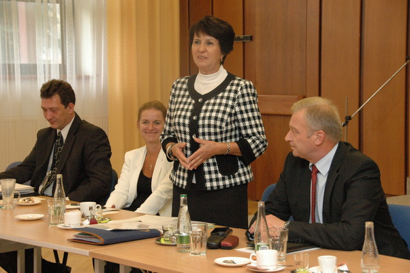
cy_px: 136
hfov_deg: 21.9
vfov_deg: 14.7
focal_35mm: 93
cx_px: 205
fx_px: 1059
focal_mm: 62
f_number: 7.1
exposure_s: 1/60
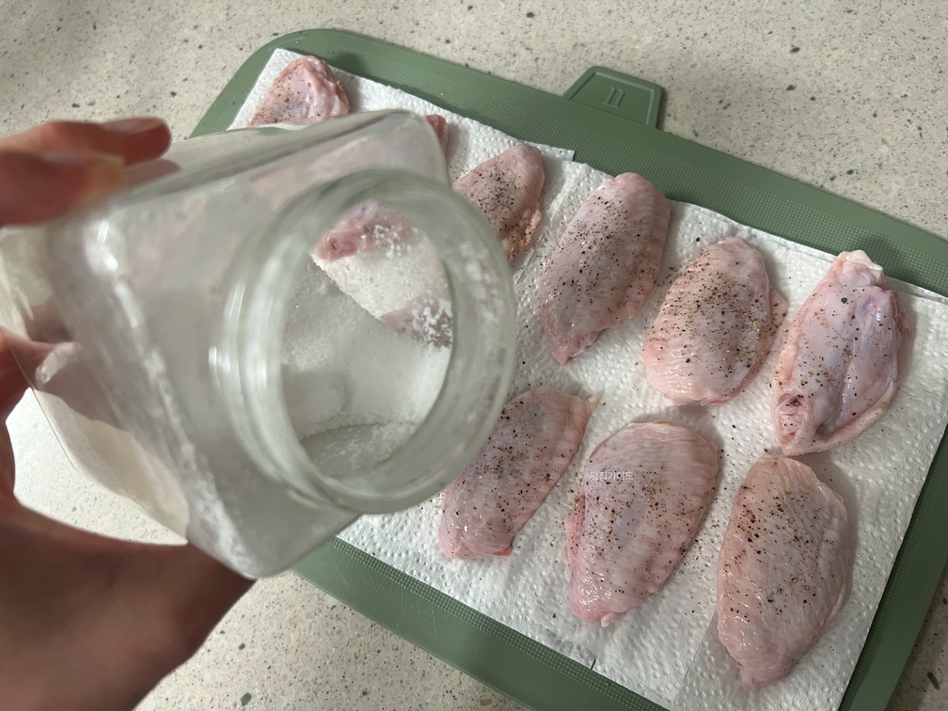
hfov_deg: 67.3
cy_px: 356
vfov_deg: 53.1
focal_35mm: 26
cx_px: 474
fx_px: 712
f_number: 1.5
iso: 125
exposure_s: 1/88
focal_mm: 5.7
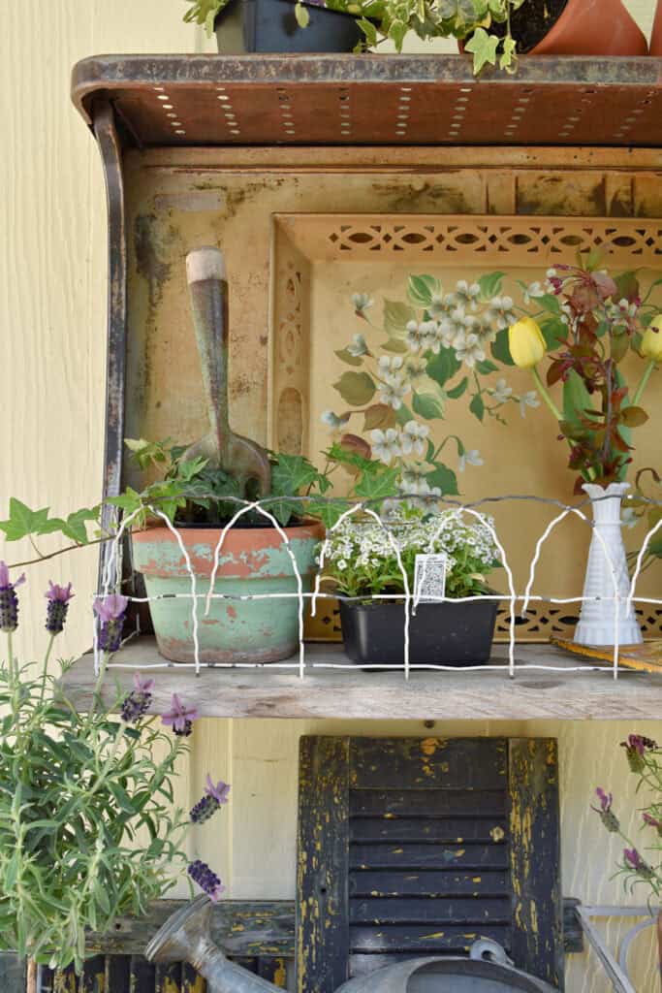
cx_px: 331
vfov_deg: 53.1
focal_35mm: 36
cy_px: 496
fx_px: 993
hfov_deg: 36.9
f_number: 7.1
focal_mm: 24
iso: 400
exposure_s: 1/200
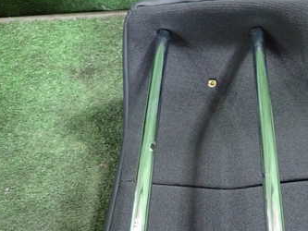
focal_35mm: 45
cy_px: 165
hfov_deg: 41.1
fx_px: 401
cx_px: 223
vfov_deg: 31.8
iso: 640
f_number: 2
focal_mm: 4.5
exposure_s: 1/30
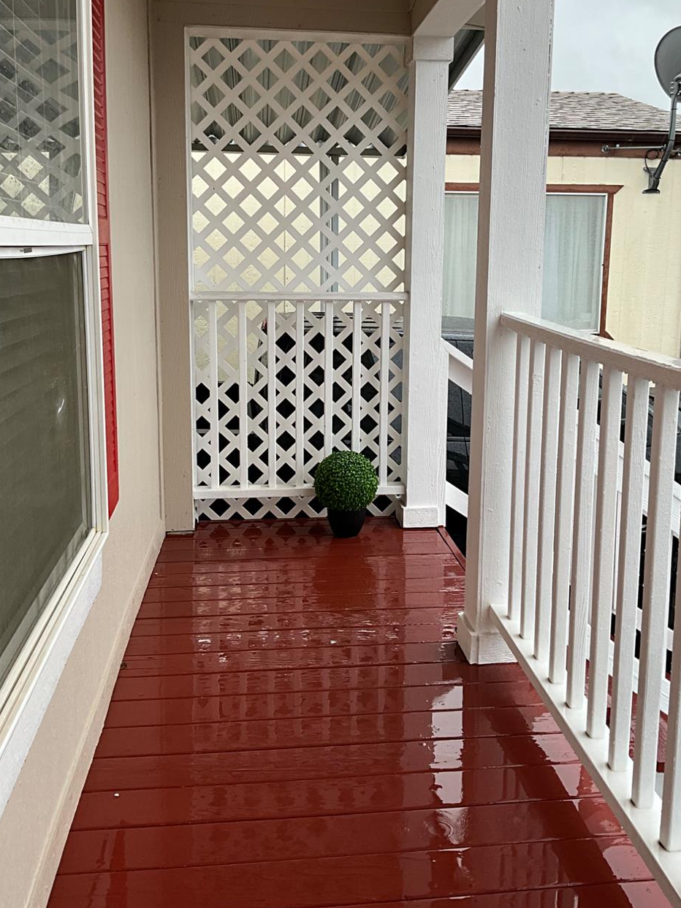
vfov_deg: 52.4
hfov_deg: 40.7
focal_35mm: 35
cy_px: 387
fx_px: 918
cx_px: 356
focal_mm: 3
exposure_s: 1/122
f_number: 1.8
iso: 40
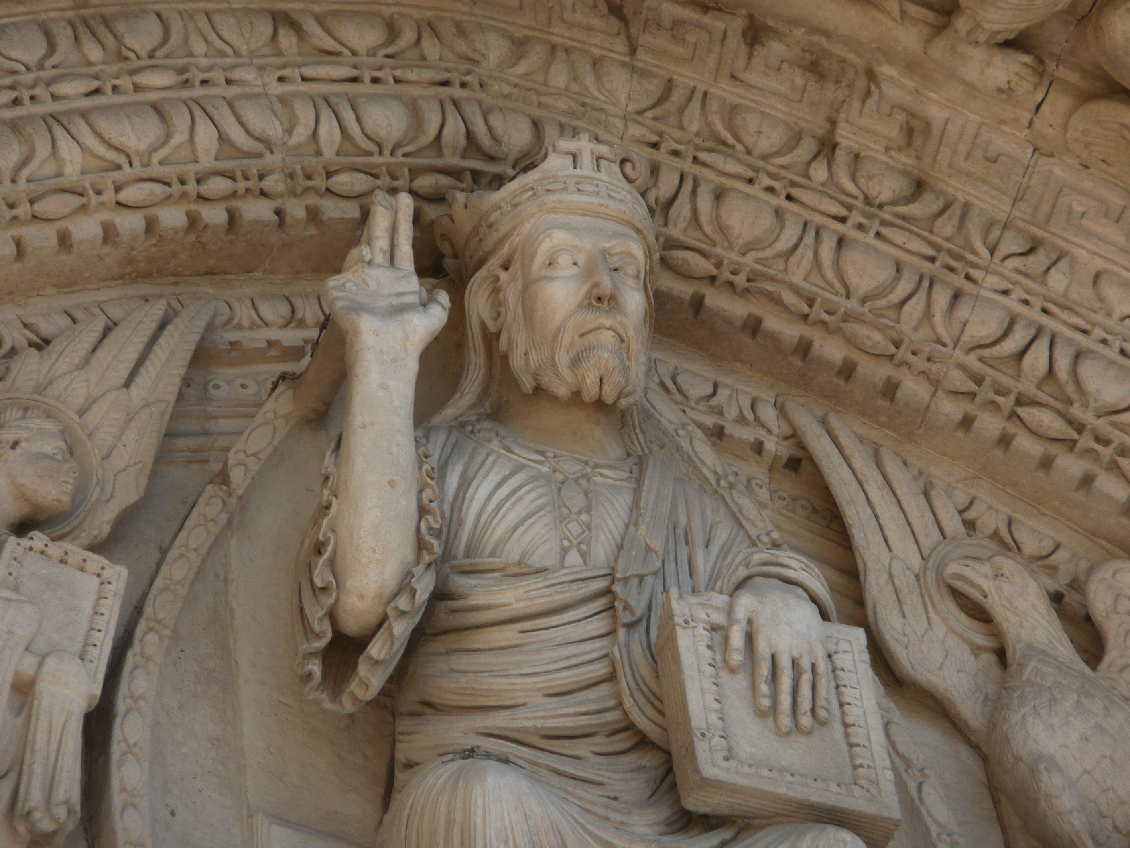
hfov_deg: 7.1
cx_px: 565
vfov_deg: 5.3
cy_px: 424
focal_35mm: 280
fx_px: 9140
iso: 100
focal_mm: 46
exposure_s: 1/250
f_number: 4.9
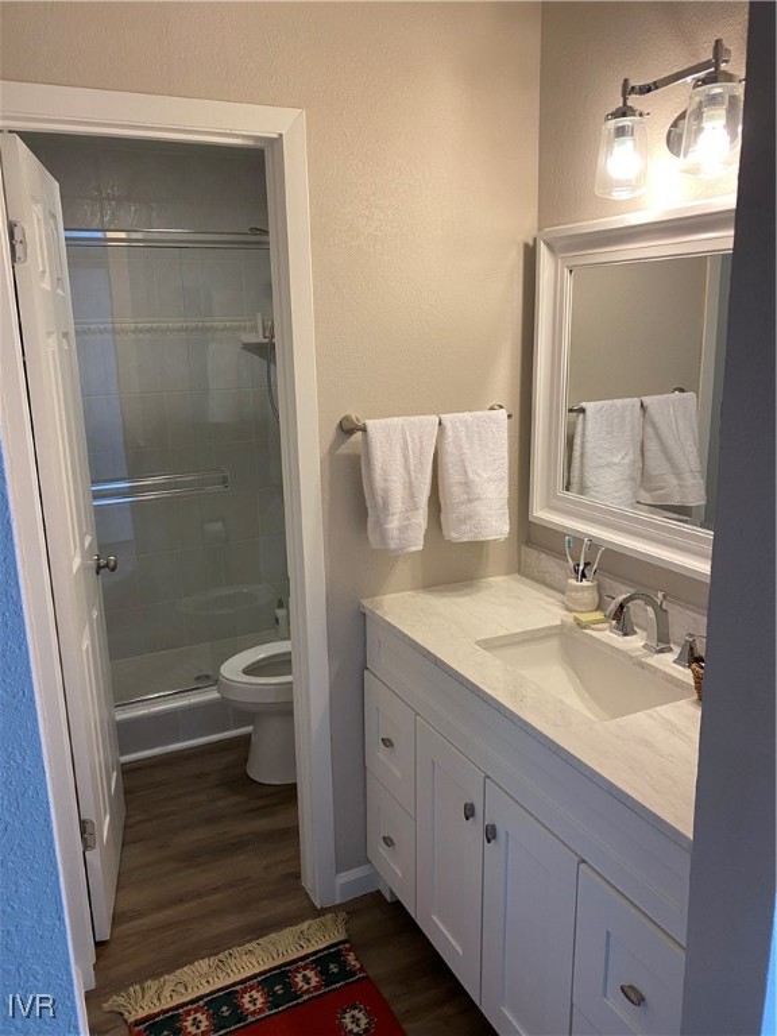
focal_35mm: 26
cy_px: 518
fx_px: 778
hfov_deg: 53.1
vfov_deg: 67.3
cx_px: 388
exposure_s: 1/60
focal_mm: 4.25
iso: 80
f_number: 1.8
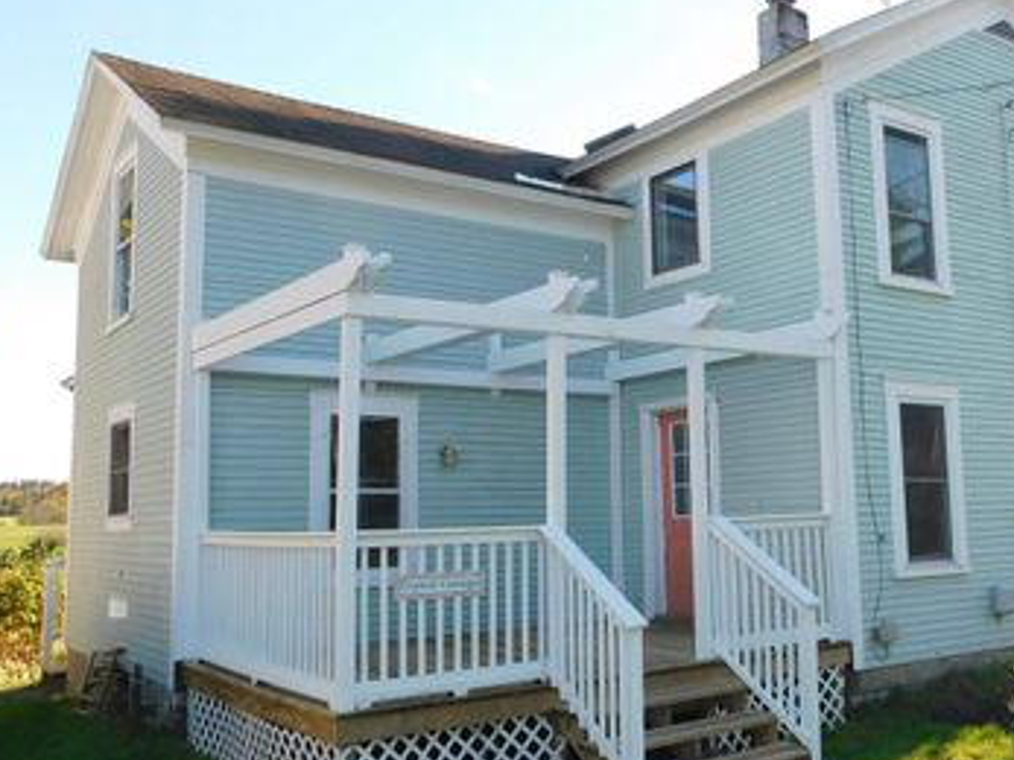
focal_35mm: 36
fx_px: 1054
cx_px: 614
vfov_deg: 39.6
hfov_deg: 51.0
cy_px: 393
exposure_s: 1/400
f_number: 3.1
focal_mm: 4.5
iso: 125
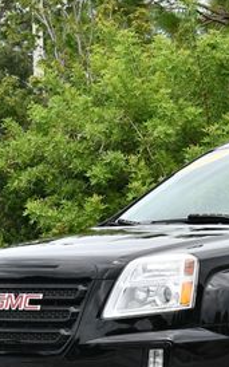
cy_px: 234
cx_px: 321
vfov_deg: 9.2
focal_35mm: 229
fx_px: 2289
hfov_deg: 5.7
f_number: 8
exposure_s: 1/250
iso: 180
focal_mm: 48
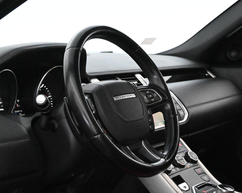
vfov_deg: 17.2
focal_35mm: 90
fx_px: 642
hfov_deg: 21.3
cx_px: 144
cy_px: 96
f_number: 6
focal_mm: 47
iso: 20000
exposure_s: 1/80
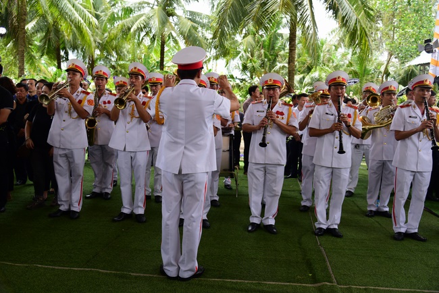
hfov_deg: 58.7
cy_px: 146
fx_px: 390
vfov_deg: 41.2
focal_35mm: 32
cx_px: 220
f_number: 4
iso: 320
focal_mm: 32
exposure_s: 1/500
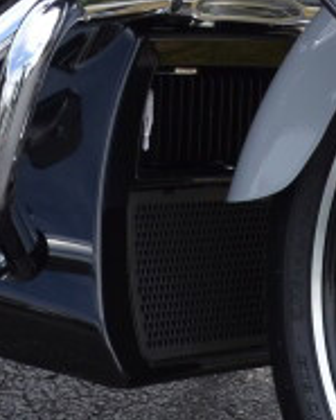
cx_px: 34
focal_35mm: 200
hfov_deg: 7.7
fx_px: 2484
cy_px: -183
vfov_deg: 9.4
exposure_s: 1/200
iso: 100
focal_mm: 22
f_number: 7.1
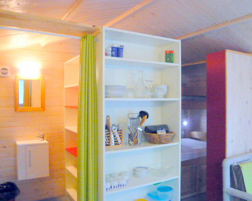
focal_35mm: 30
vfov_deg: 48.5
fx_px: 224
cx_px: 133
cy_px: 100
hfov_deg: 58.8
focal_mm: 4.6
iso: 400
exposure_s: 1/10
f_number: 2.8
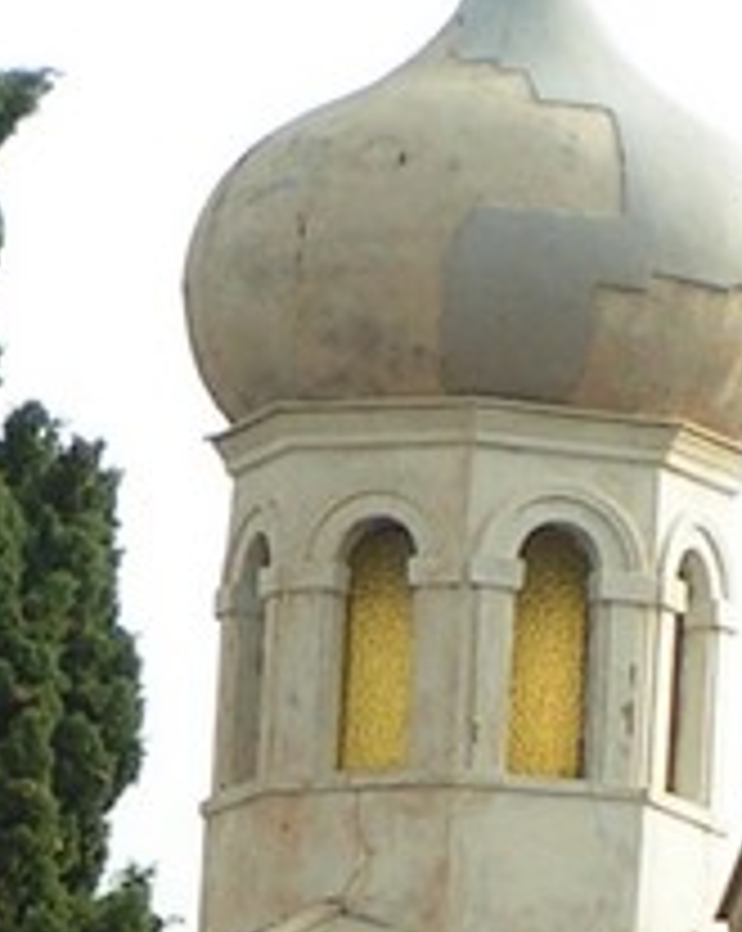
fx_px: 17332
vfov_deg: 3.1
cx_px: -63
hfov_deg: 2.5
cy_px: 1745
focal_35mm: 630
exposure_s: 1/320
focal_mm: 19.1
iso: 50
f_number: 5
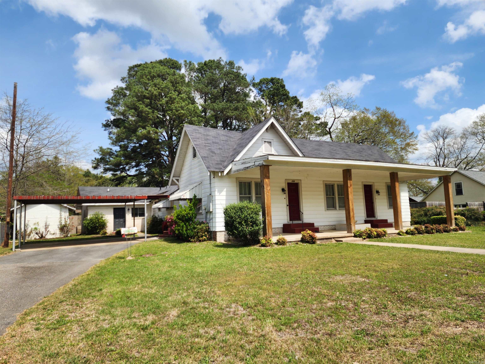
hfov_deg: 73.9
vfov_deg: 58.9
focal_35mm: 23
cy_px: 182
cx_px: 242
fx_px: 322
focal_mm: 6.4
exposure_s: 1/1163
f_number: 1.8
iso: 12
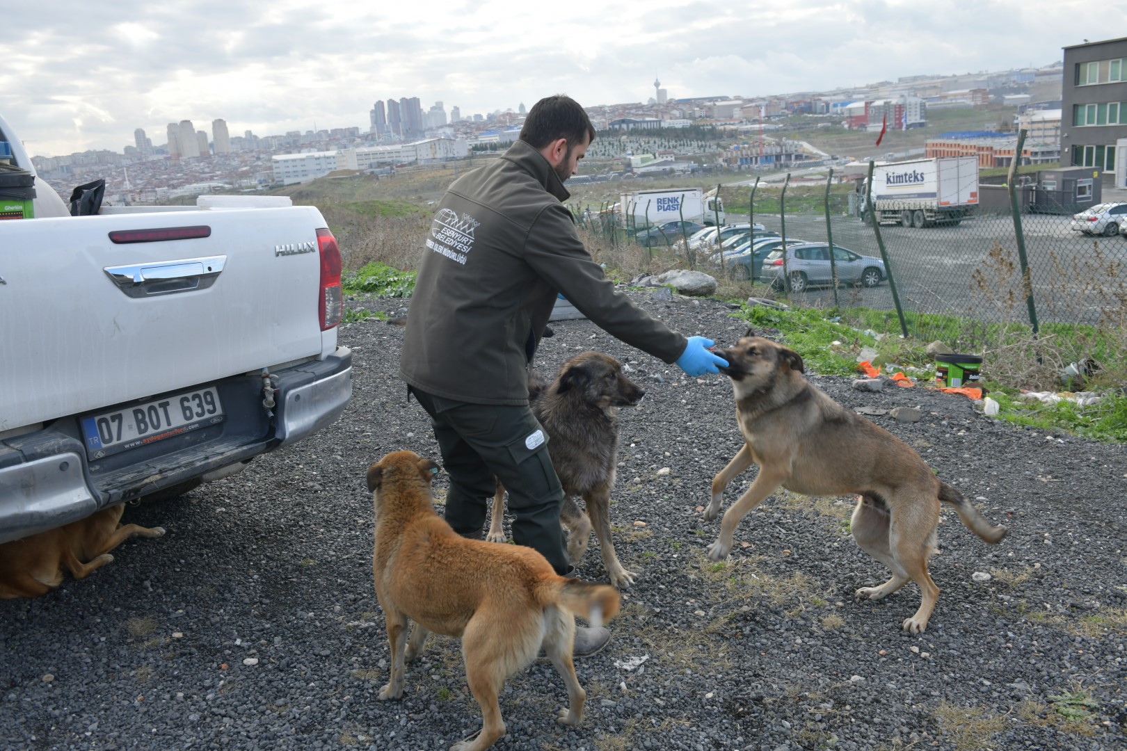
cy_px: 376
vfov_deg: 42.3
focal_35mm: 31
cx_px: 564
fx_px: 970
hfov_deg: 60.3
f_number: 7.1
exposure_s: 1/250
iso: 250
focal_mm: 31
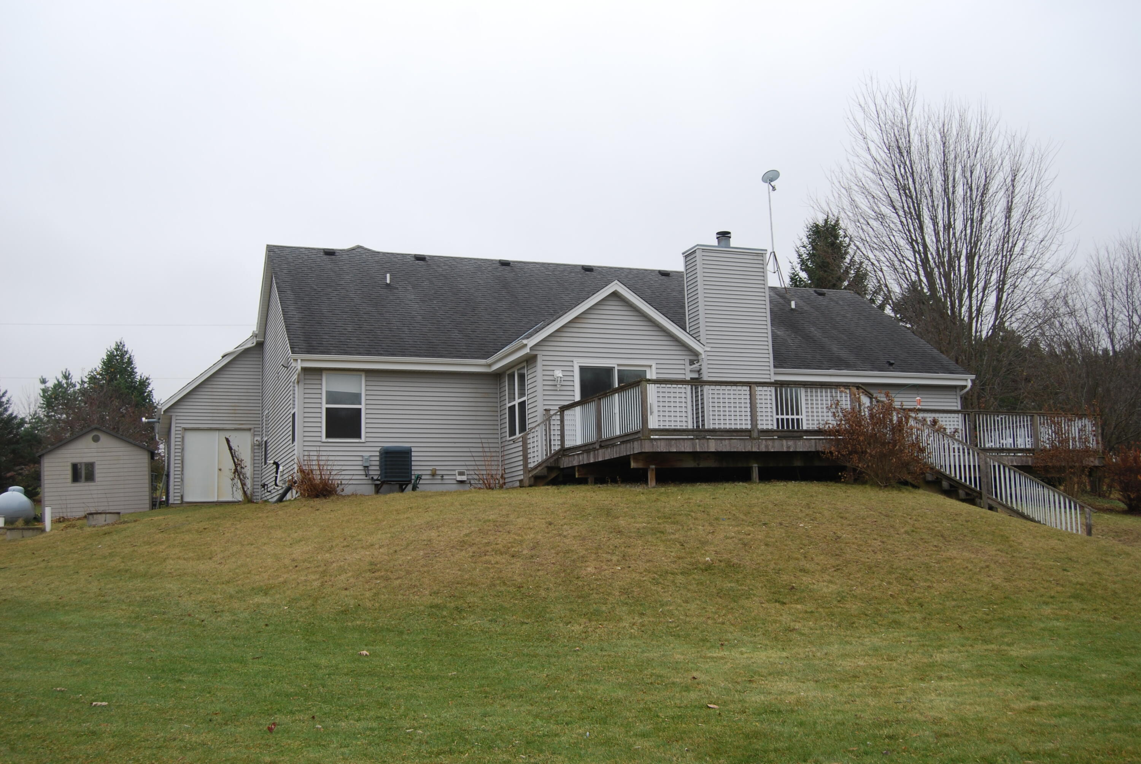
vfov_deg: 38.5
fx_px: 1095
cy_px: 382
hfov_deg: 55.1
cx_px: 570
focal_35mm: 34
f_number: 5.6
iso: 100
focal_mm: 23
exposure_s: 1/125
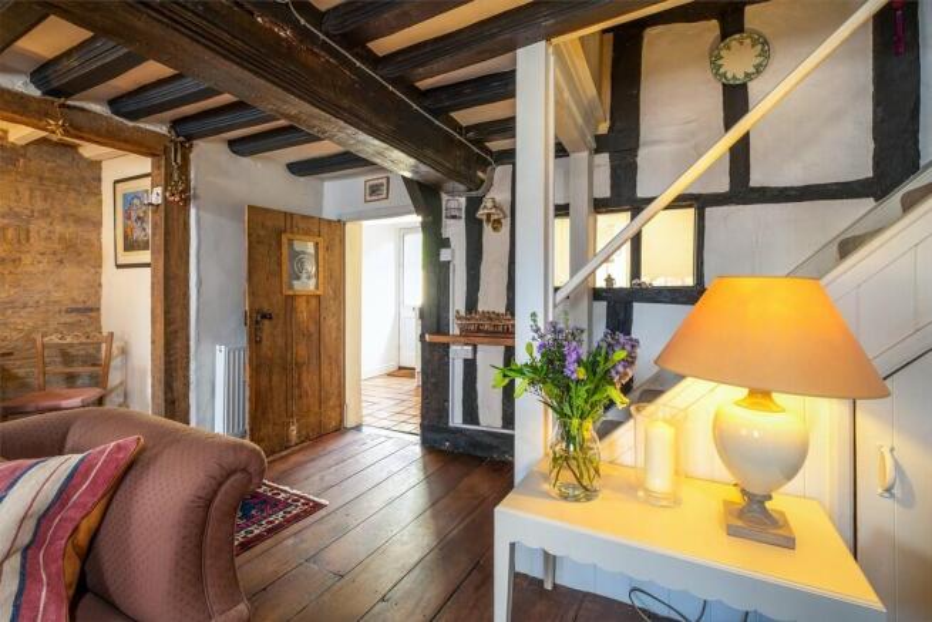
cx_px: 466
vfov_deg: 73.8
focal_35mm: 16
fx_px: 414
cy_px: 311
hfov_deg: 96.7
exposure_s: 1/4
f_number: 7.1
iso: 200
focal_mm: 10.5
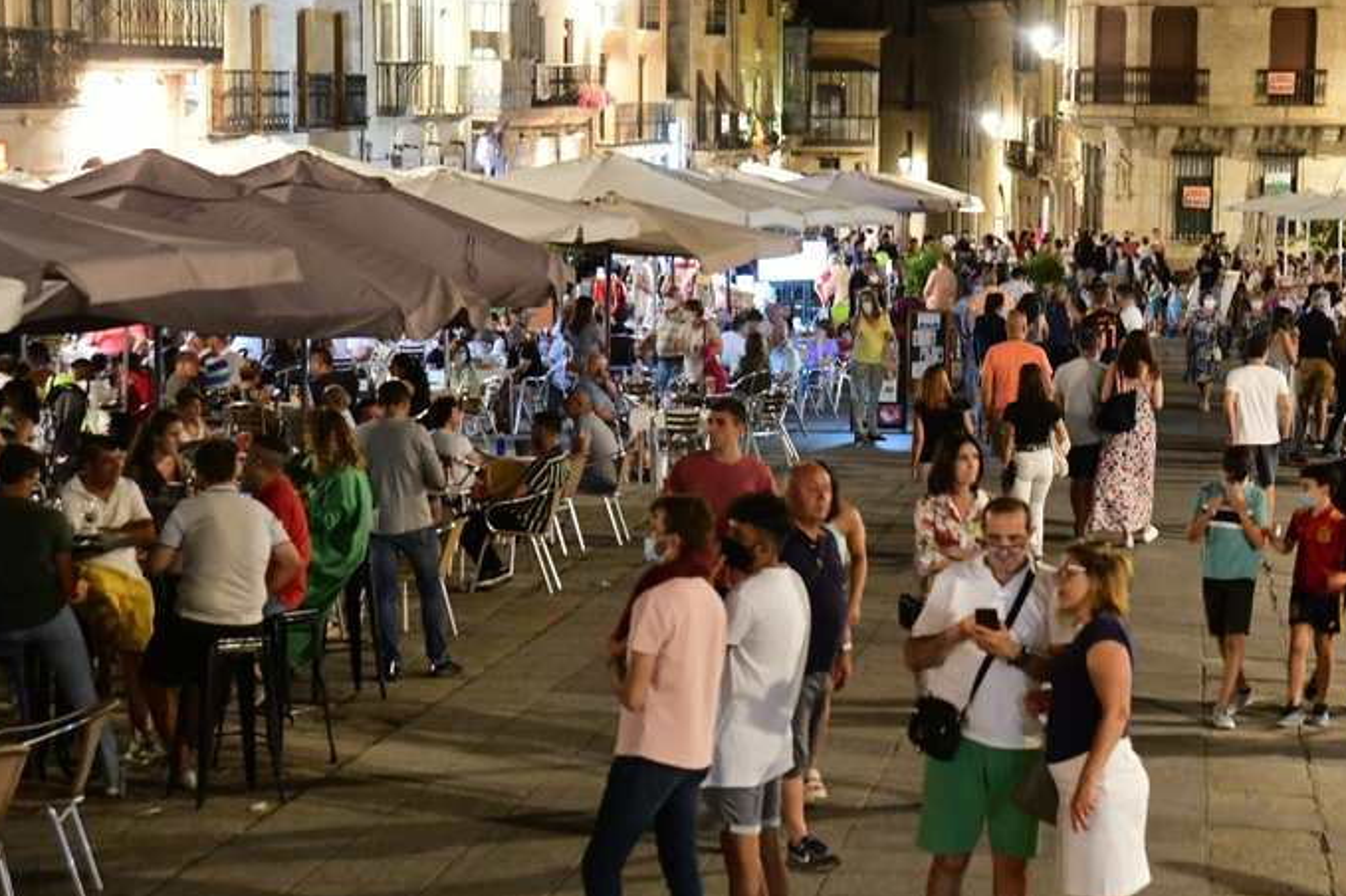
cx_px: 886
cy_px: 459
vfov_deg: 13.9
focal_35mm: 98
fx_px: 3662
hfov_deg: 20.8
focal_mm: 70
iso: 6400
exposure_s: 1/25
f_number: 5
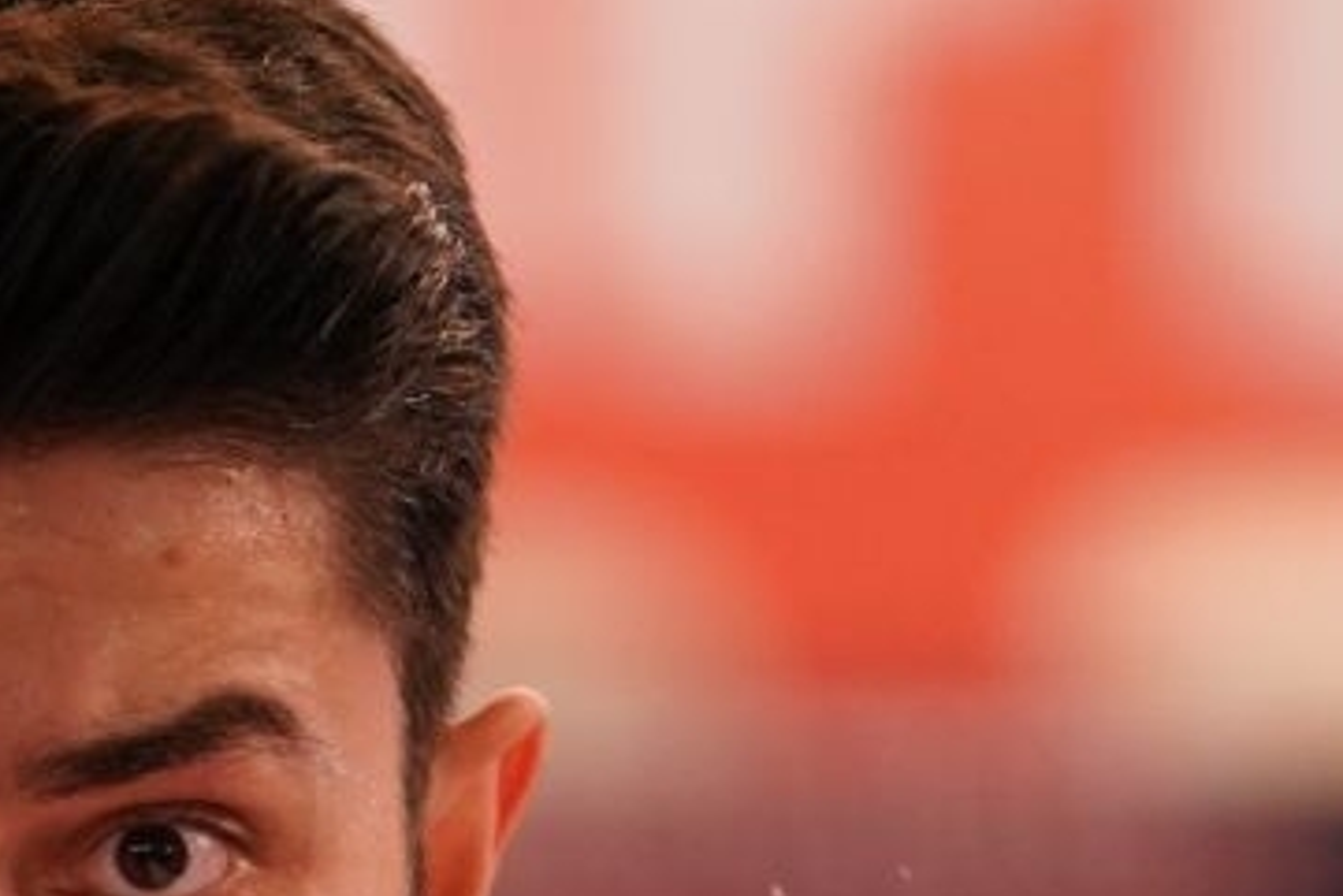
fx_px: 37207
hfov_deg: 2.1
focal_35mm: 997
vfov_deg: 1.4
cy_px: 1900
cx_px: -562
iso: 1250
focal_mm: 200
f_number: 2.8
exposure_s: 1/500
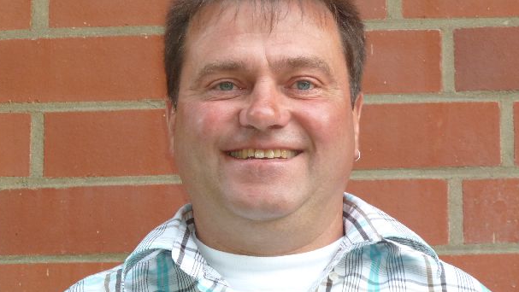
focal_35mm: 194
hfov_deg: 11.1
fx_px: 2671
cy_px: 122
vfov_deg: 6.3
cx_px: 247
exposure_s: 1/50
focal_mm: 27.8
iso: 200
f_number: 4.5
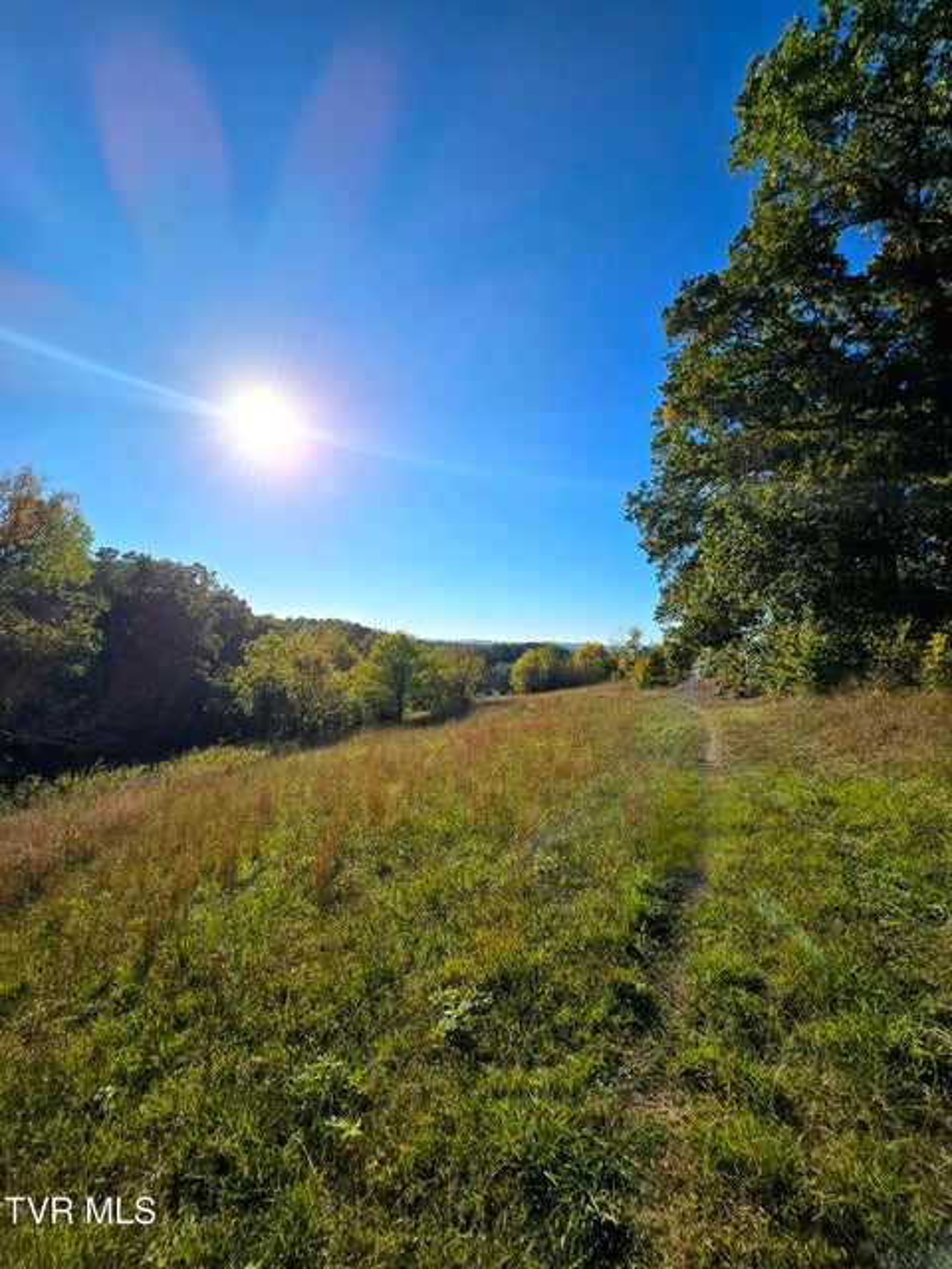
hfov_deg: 89.9
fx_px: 477
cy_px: 634
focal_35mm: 13
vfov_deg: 106.2
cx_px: 476
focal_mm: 2.2
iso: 50
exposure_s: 1/5000
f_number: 2.2
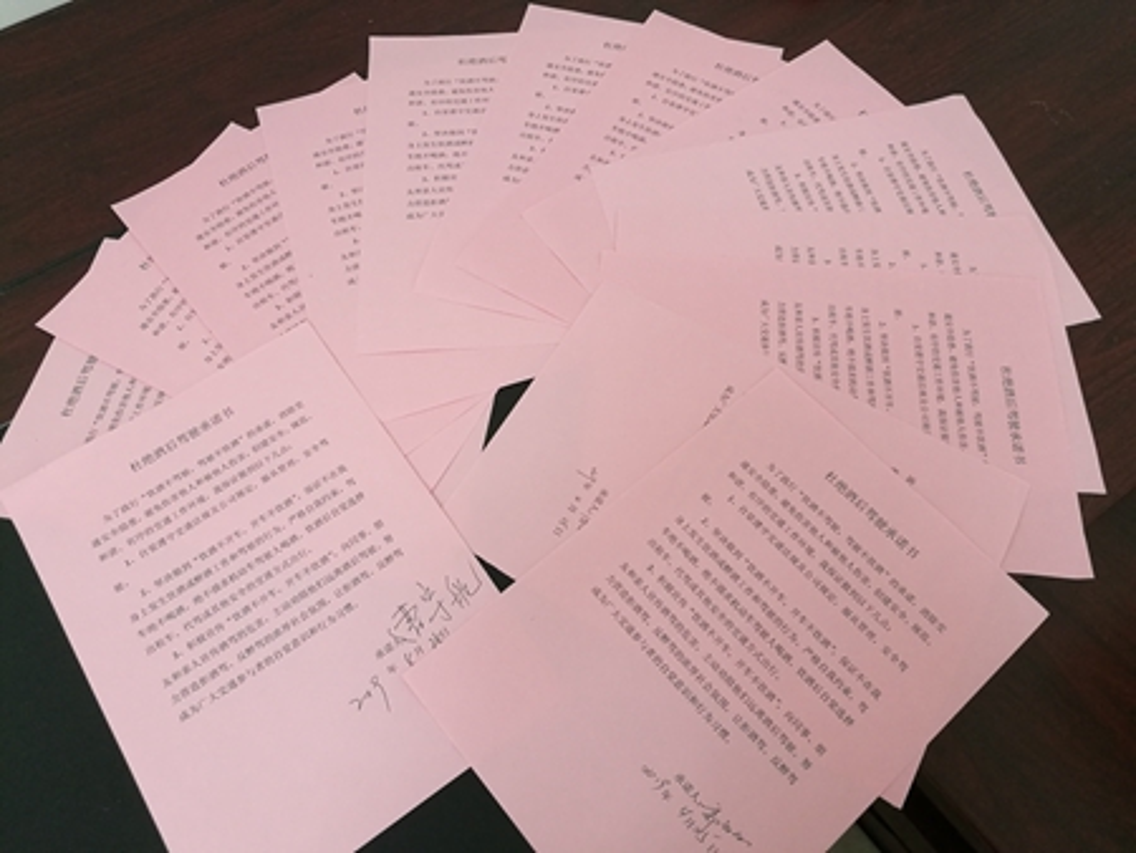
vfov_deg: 51.4
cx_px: 568
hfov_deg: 65.3
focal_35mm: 27
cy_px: 426
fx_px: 887
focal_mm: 4.5
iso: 250
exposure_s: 1/33.3
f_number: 2.2
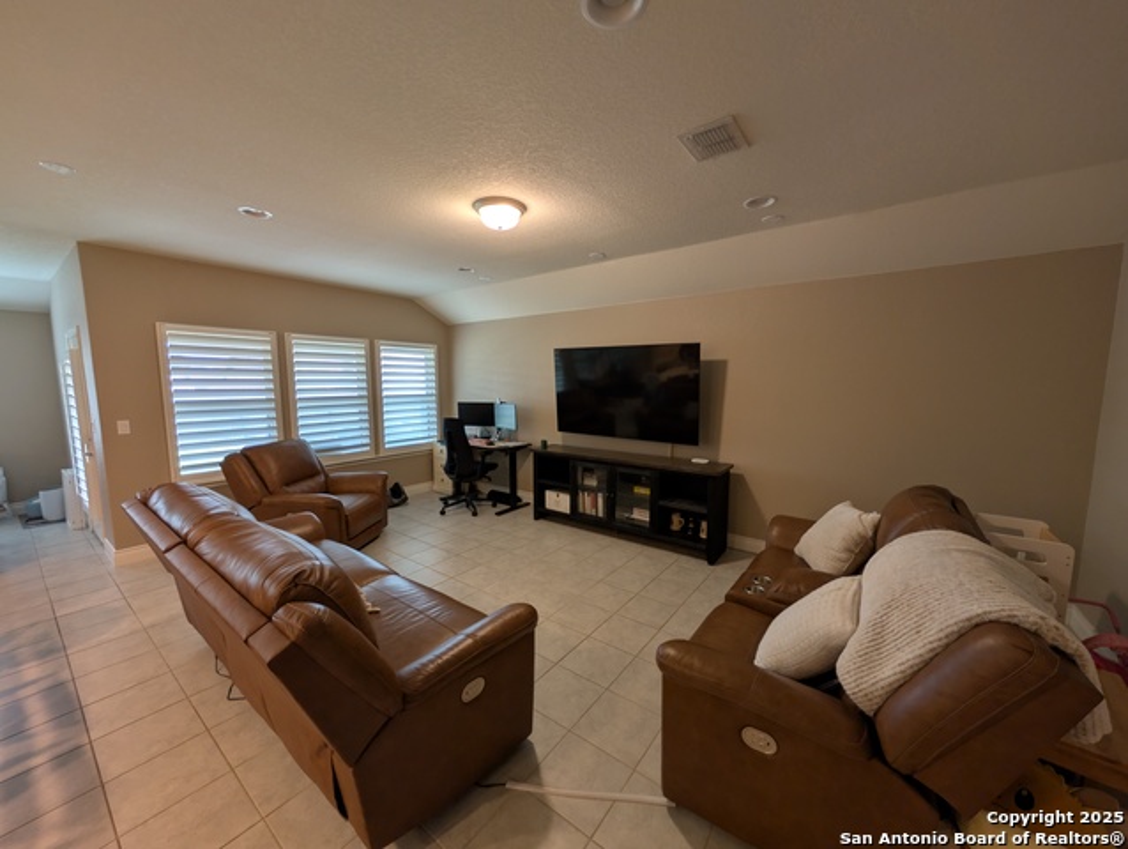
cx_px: 564
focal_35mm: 12
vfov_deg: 94.6
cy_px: 424
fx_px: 391
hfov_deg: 110.5
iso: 59
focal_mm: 2.02
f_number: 1.7
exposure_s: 1/30
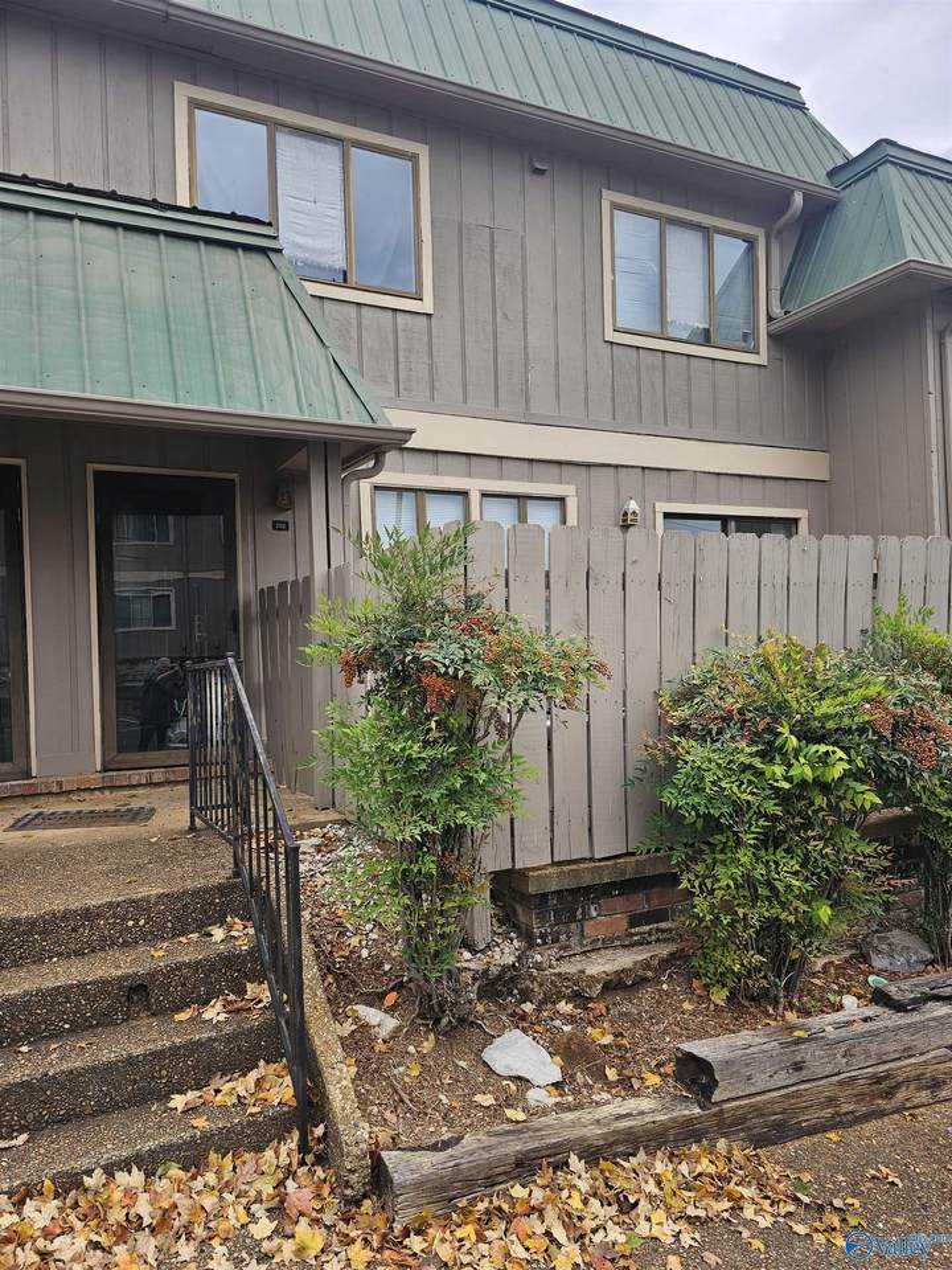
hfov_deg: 58.9
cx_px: 476
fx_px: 843
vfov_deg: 73.9
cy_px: 635
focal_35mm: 23
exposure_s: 1/120
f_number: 1.7
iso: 12
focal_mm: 6.3
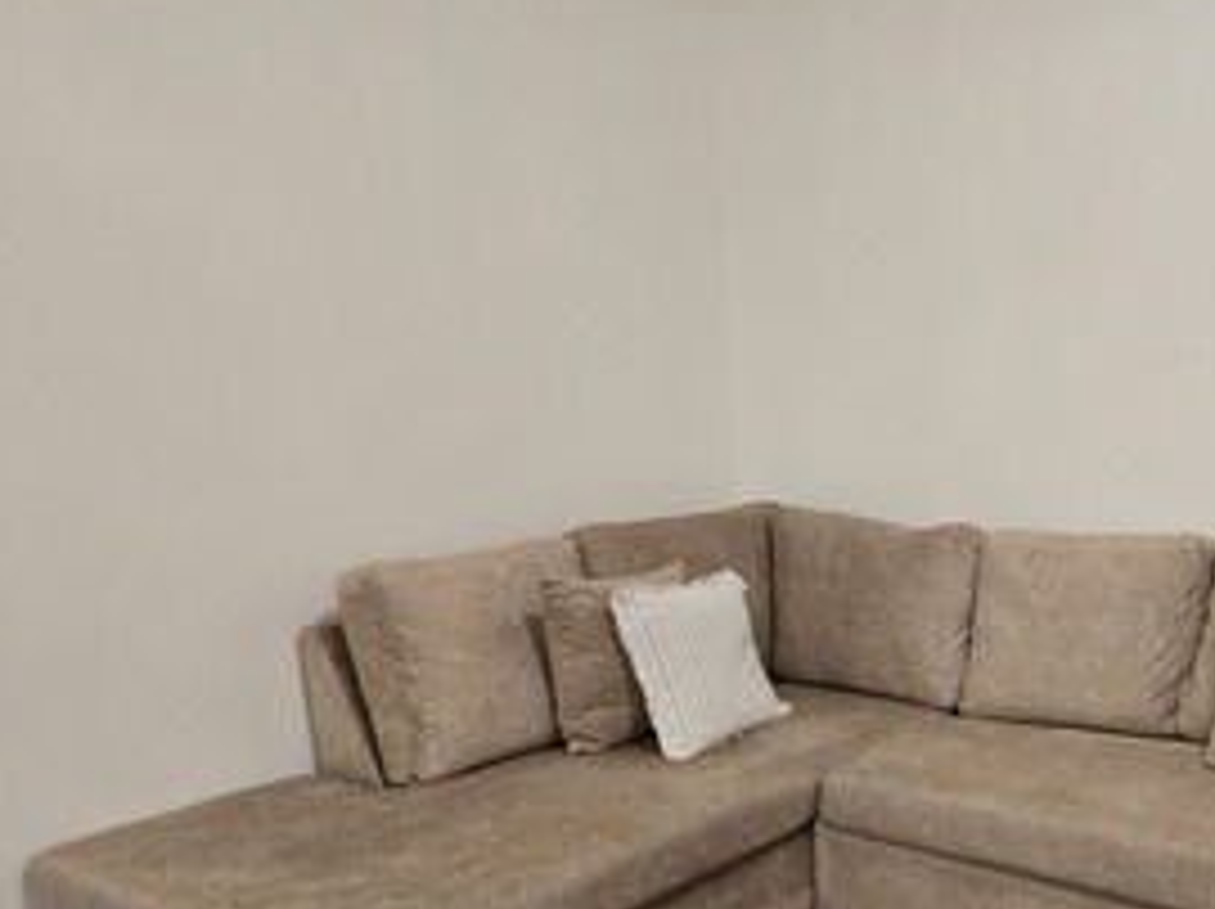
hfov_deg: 45.4
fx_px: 1368
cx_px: 979
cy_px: 749
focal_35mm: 39
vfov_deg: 35.4
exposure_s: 1/100
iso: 800
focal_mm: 6.3
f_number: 1.7
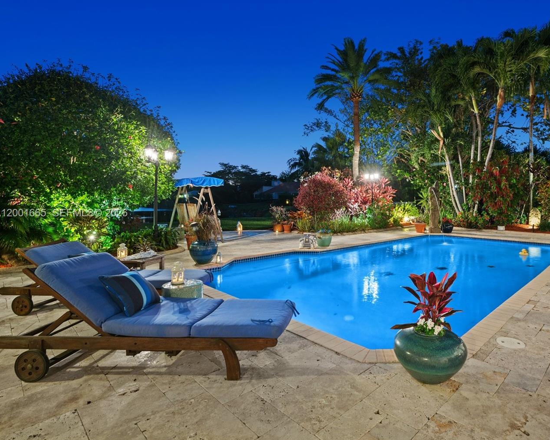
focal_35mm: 19
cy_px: 214
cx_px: 341
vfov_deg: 70.9
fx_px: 309
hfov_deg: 81.8
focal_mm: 16
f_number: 8
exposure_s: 2.5
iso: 200
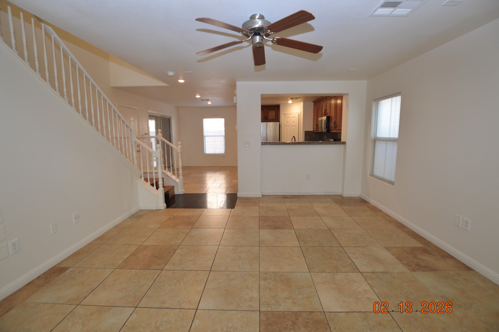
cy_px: 166
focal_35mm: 15
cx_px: 250
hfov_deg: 100.4
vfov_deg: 77.2
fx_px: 208
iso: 400
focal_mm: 10
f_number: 4
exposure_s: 1/60
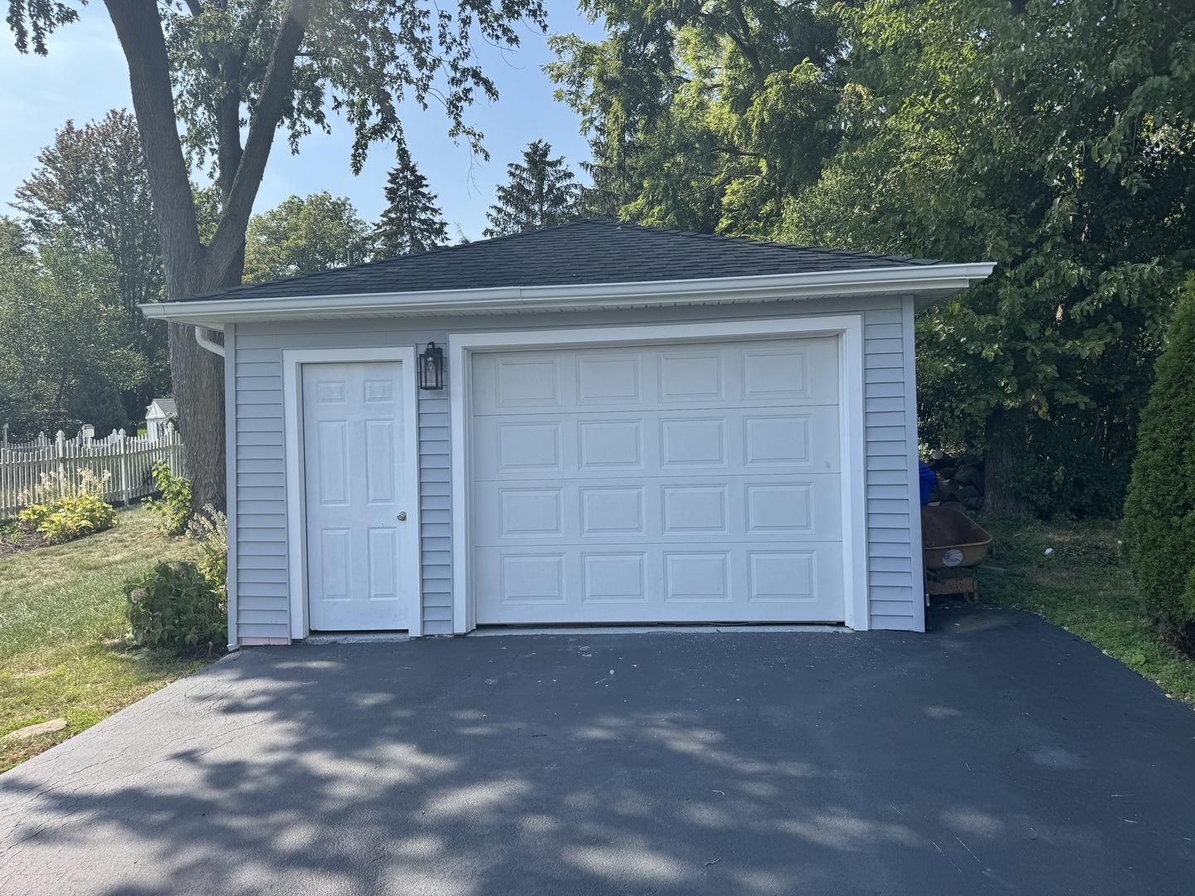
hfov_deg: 71.6
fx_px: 829
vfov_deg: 56.8
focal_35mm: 24
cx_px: 598
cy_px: 448
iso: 80
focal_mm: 6.76
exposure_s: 1/1818
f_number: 1.78
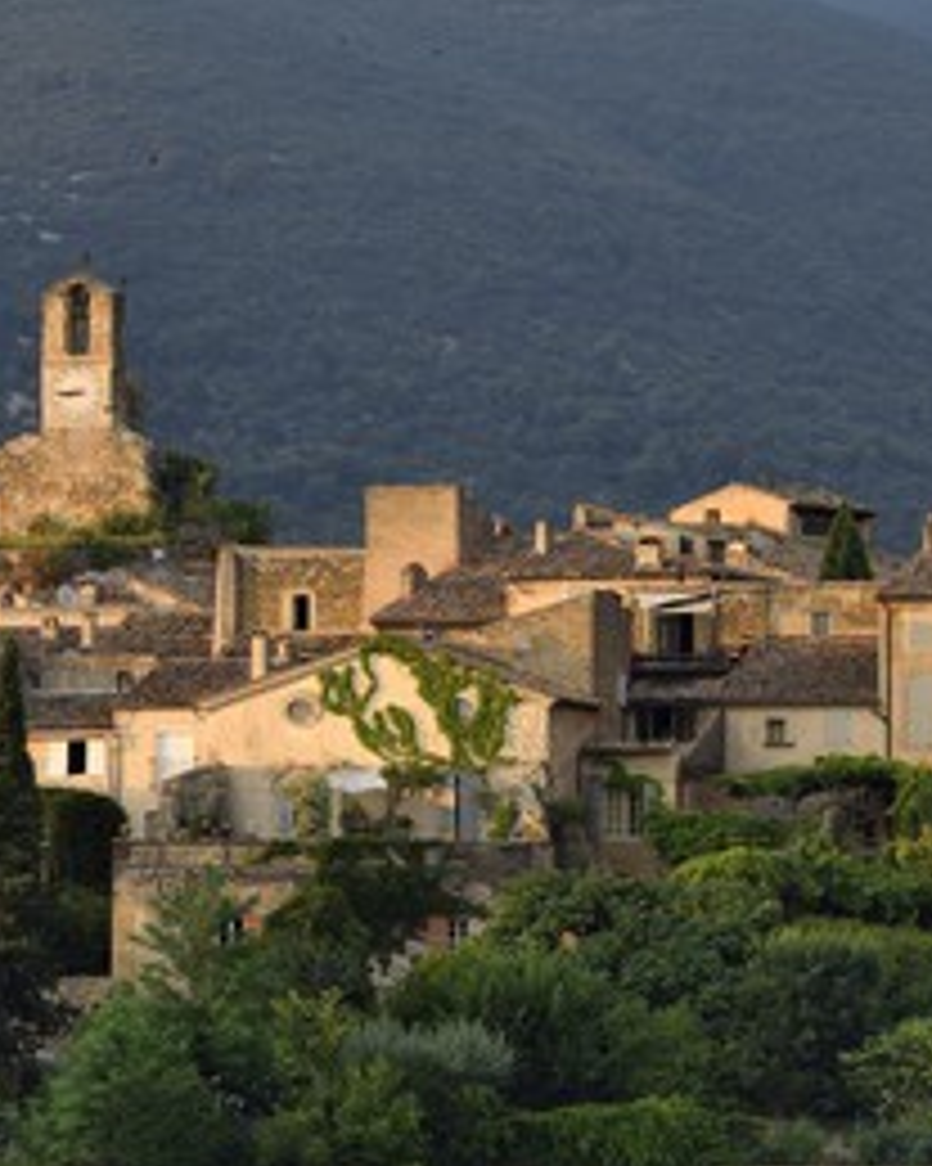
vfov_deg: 6.4
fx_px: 10488
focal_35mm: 304
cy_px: 621
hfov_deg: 5.1
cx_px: 495
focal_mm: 200
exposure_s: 1/200
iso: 400
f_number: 8
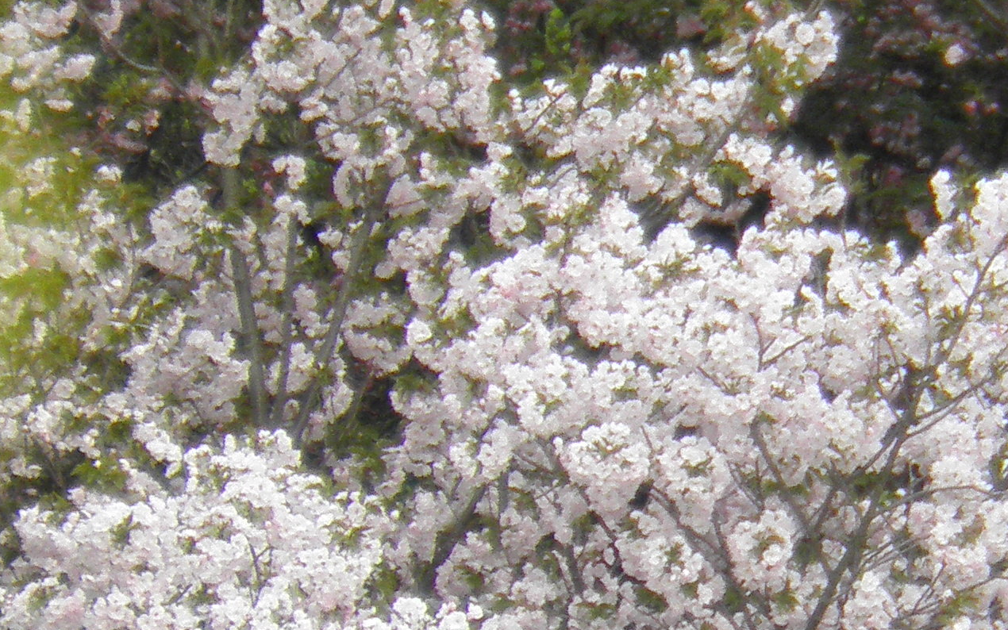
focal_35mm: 3007
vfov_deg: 0.4
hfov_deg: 0.7
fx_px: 82613
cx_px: 819
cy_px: 537
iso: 50
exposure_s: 1/50
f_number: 5.6
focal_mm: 147
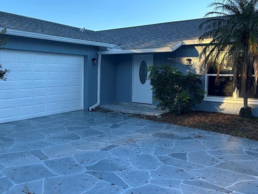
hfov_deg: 51.7
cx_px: 87
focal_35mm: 35
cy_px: 84
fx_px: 261
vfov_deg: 40.6
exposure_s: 1/384
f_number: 1.78
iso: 80
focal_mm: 6.86
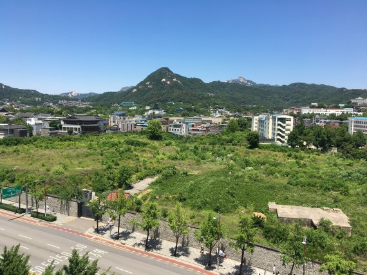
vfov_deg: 48.2
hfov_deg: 61.7
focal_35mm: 29
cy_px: 138
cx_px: 184
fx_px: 307
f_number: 2.2
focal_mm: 4.15
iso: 25
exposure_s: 1/1326
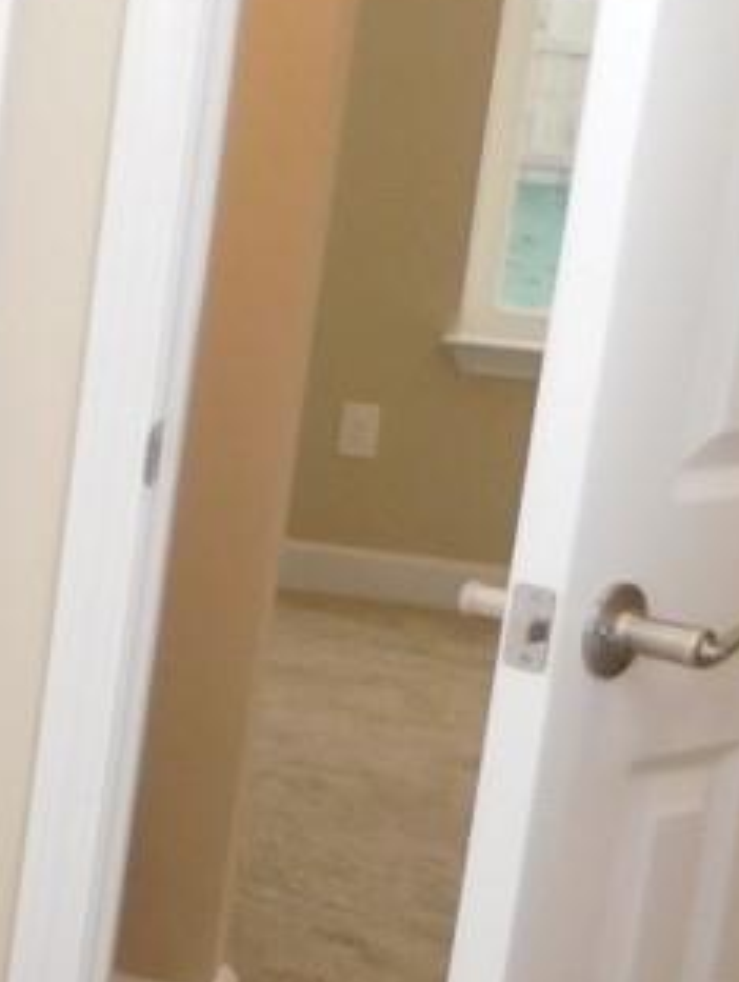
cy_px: 496
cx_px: -1491
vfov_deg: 17.7
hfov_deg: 10.0
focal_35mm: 111
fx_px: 3153
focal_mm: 4.1
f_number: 3
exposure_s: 1/30
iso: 125
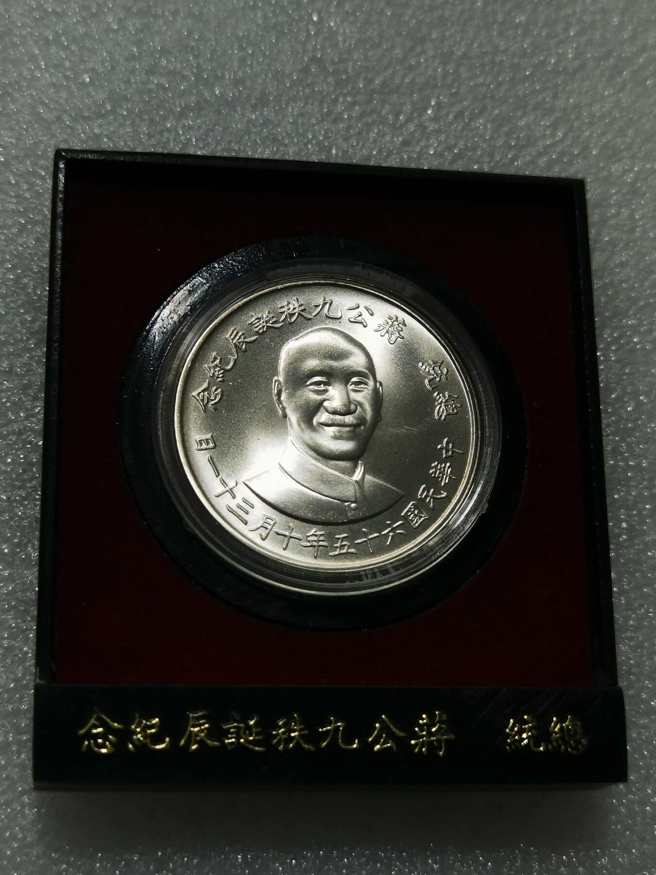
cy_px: 438
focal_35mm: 58
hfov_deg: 25.2
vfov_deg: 33.2
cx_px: 328
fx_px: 1466
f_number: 1.9
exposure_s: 1/222
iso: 50
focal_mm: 6.67
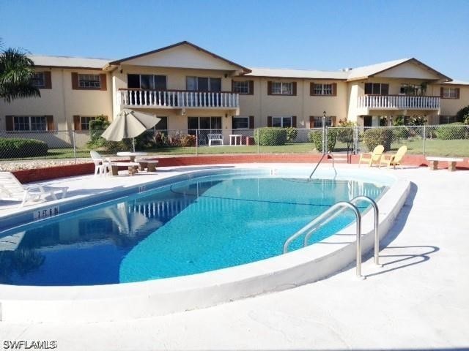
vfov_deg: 40.7
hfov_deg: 52.6
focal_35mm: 35
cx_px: 234
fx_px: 474
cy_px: 176
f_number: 2.4
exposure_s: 1/2632
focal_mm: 4.28
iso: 50
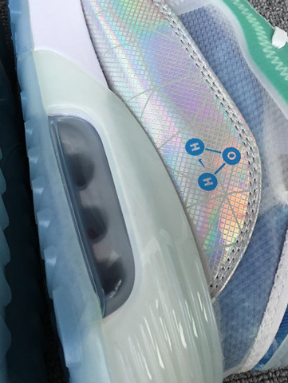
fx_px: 643
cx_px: 159
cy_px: 145
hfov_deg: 25.2
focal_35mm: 58
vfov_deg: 33.1
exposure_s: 1/367
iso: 25
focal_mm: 3.3
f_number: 2.4
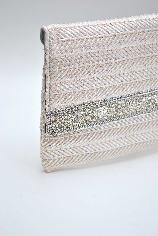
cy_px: 118
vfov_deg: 27.0
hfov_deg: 18.2
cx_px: 79
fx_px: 492
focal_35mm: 75
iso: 125
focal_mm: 50
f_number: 5.6
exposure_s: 1/500
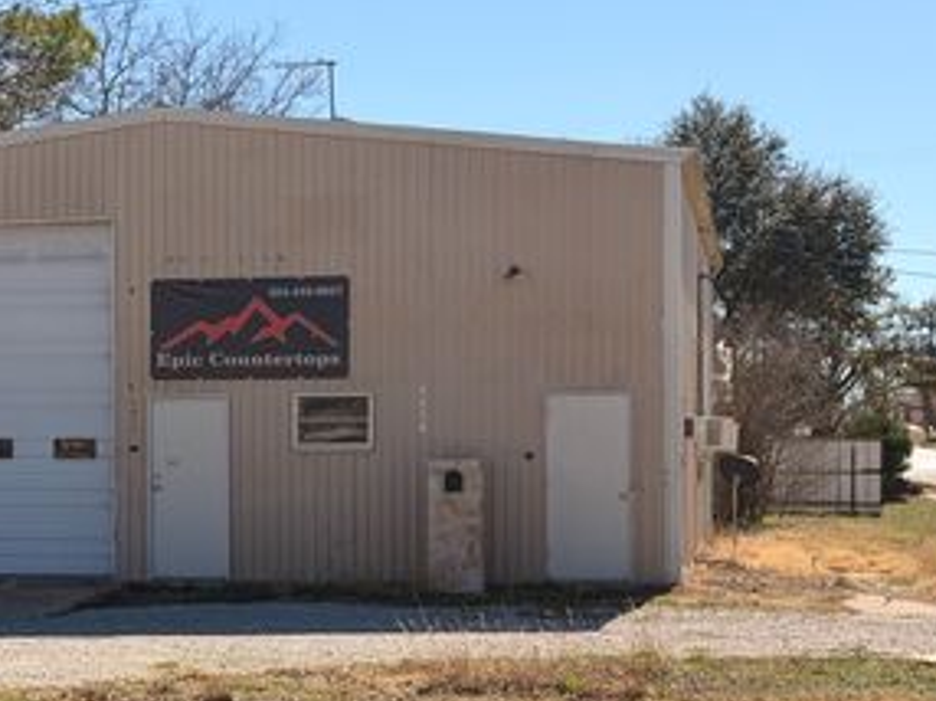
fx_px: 2269
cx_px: 232
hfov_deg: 23.1
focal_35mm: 84
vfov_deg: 17.5
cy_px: 447
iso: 64
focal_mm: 6.76
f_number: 1.78
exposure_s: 1/4878
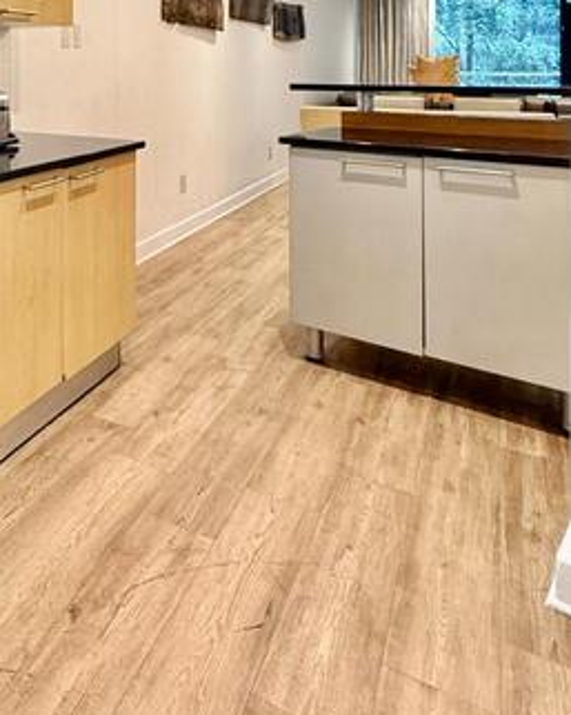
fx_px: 719
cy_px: 69
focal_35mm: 34
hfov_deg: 35.7
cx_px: -82
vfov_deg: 47.4
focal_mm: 2.22
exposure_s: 1/50
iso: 250
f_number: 2.2
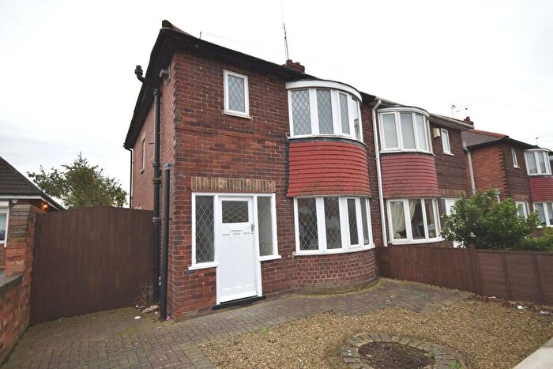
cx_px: 276
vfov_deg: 67.4
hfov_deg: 90.0
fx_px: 277
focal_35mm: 18
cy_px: 184
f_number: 5.6
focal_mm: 12
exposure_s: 1/125
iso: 400
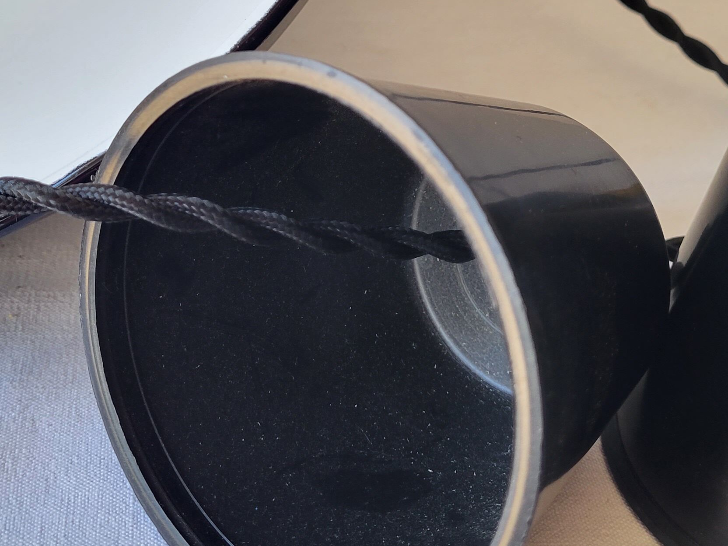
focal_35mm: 63
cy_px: 164
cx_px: 315
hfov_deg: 30.7
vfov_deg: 23.1
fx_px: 1325
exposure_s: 1/100
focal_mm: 5.4
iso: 125
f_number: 1.8
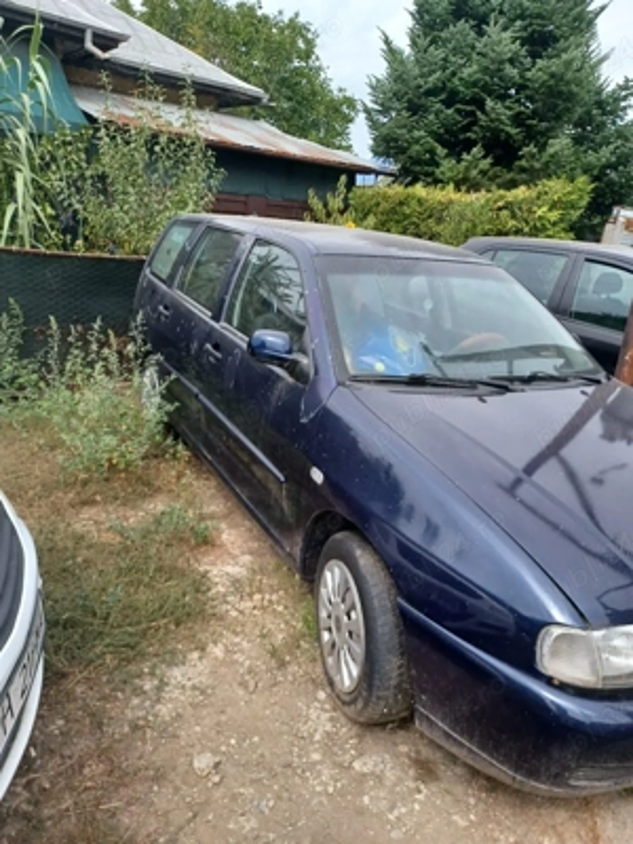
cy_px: 422
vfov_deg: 69.4
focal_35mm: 25
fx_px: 610
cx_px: 316
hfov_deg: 54.9
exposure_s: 1/135
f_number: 1.8
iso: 32
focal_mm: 4.6
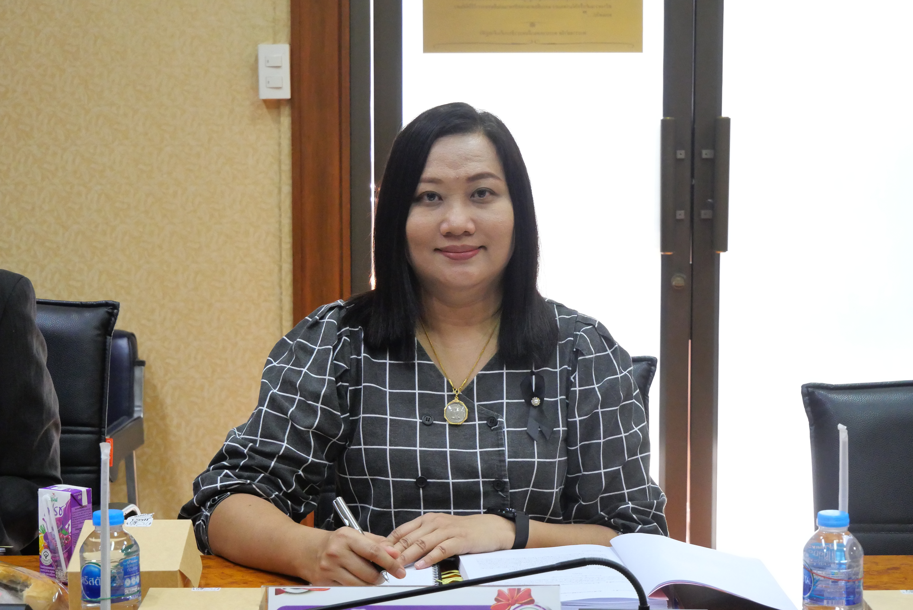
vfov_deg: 17.5
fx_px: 1979
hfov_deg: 26.0
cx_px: 456
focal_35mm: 78
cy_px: 305
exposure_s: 1/50
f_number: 5.4
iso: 3200
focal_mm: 38
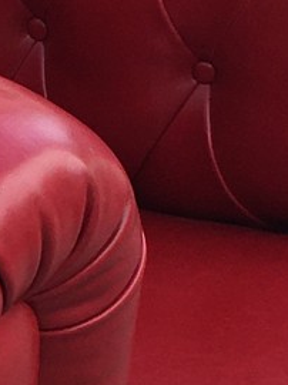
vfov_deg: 9.2
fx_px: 2389
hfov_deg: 6.6
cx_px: -336
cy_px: 342
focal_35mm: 215
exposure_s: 1/458
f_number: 2.2
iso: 25
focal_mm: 4.15
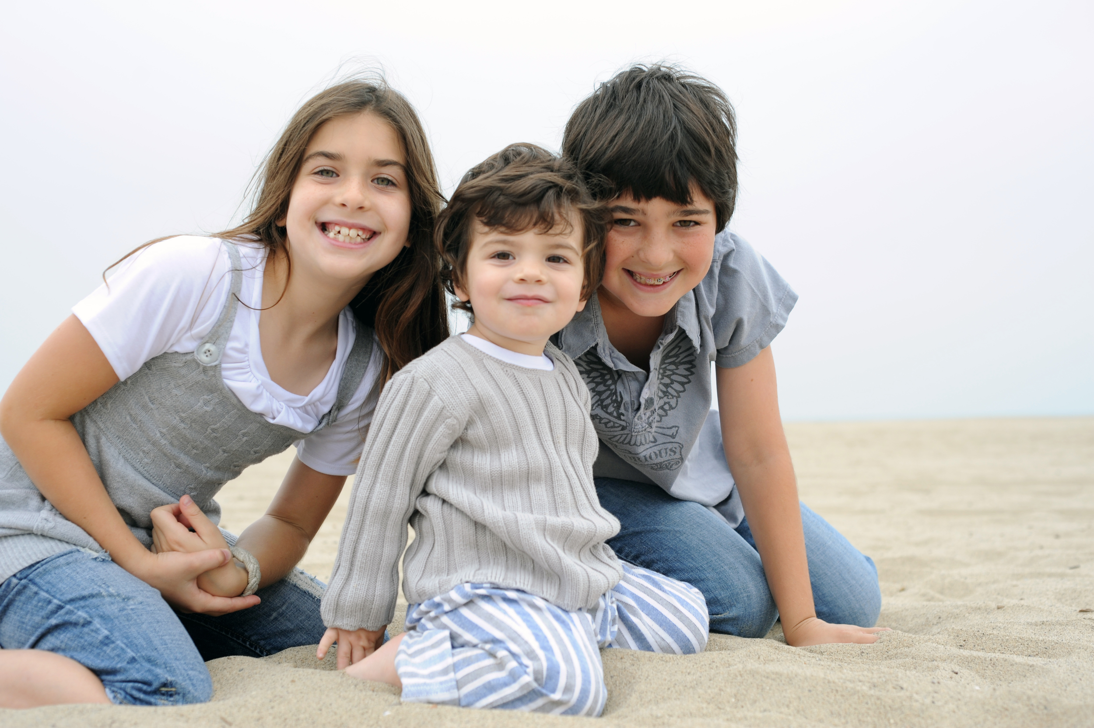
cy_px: 364
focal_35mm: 50
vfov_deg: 27.0
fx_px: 1519
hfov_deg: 39.6
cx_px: 547
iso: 320
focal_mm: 50
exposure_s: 1/400
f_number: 4.5
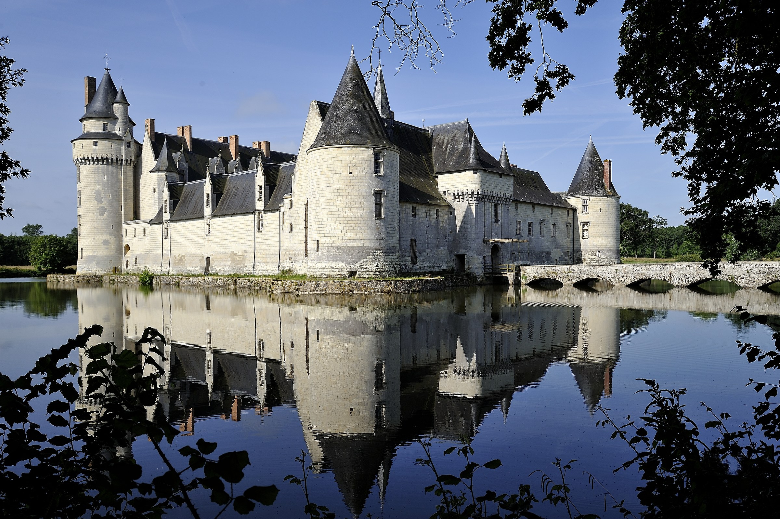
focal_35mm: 32
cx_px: 390
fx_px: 693
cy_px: 260
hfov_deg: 58.8
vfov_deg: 41.0
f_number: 10
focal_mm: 32
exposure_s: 1/400
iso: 200
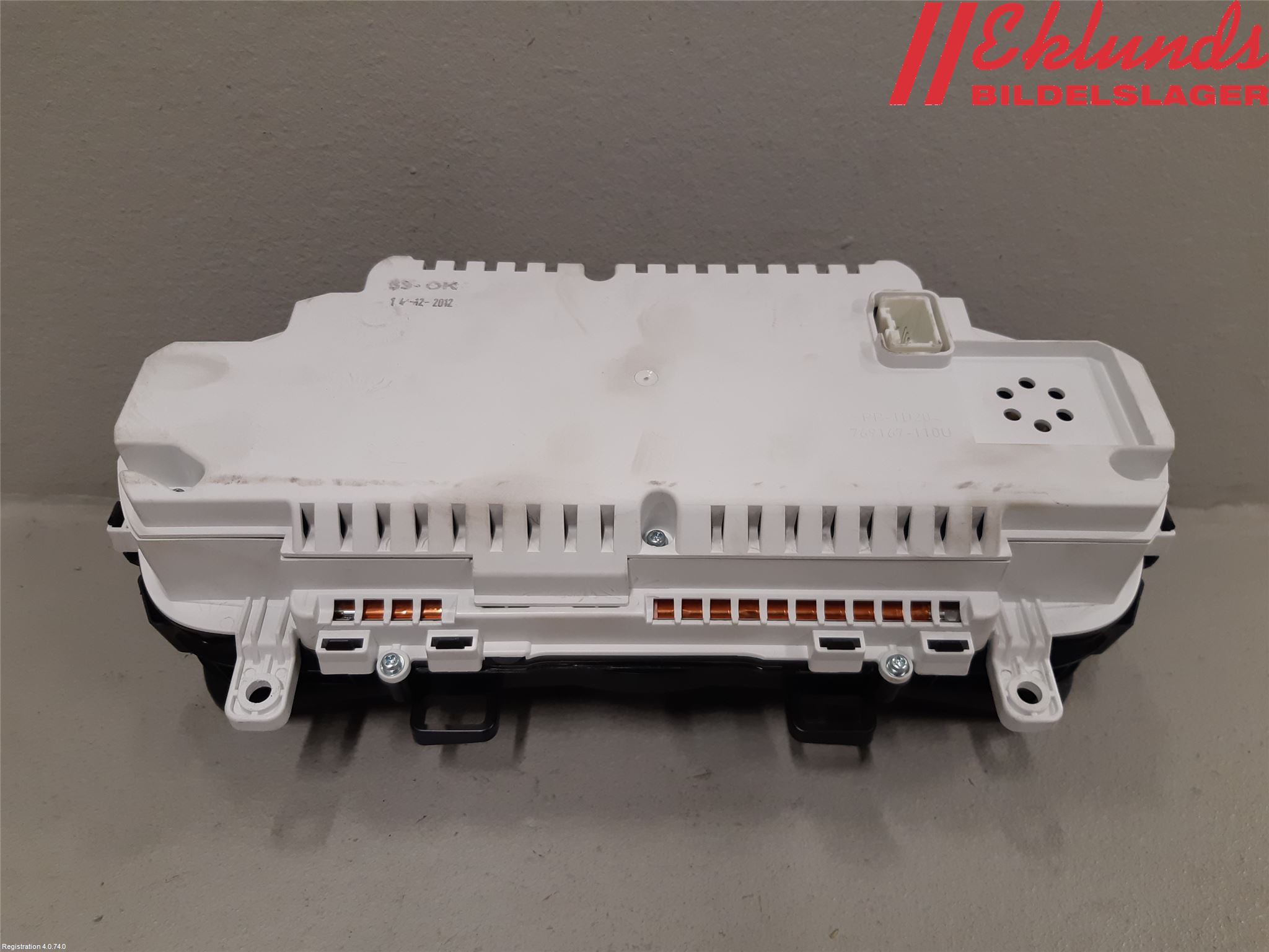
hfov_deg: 67.3
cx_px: 634
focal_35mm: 26
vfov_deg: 53.1
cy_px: 476
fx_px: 953
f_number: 1.7
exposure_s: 1/50
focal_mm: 3.93
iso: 100
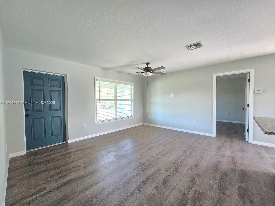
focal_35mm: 13
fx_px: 103
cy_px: 103
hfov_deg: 106.2
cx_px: 138
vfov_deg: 89.9
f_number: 2.2
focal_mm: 2.2
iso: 250
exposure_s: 1/60
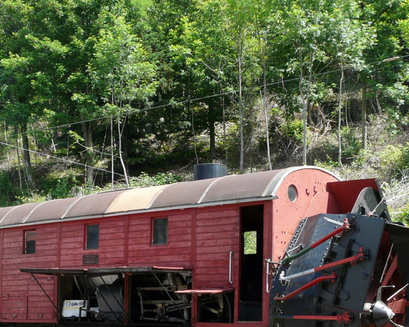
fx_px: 763
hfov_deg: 30.0
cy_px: 264
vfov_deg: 23.8
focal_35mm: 63
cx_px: 198
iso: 100
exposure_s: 1/160
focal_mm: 6
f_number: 4
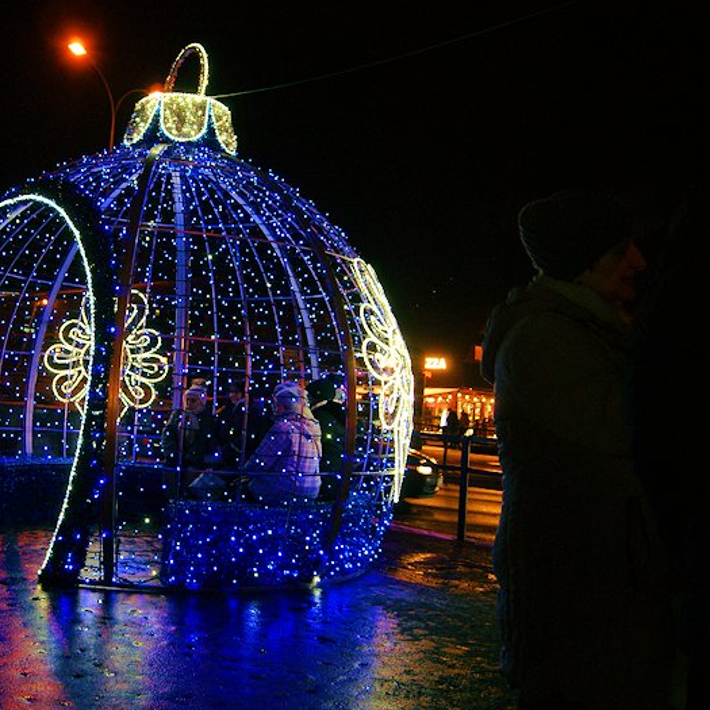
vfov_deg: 47.2
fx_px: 812
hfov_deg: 45.4
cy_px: 357
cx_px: 170
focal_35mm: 35
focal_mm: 18
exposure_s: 1/30
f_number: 3.5
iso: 400
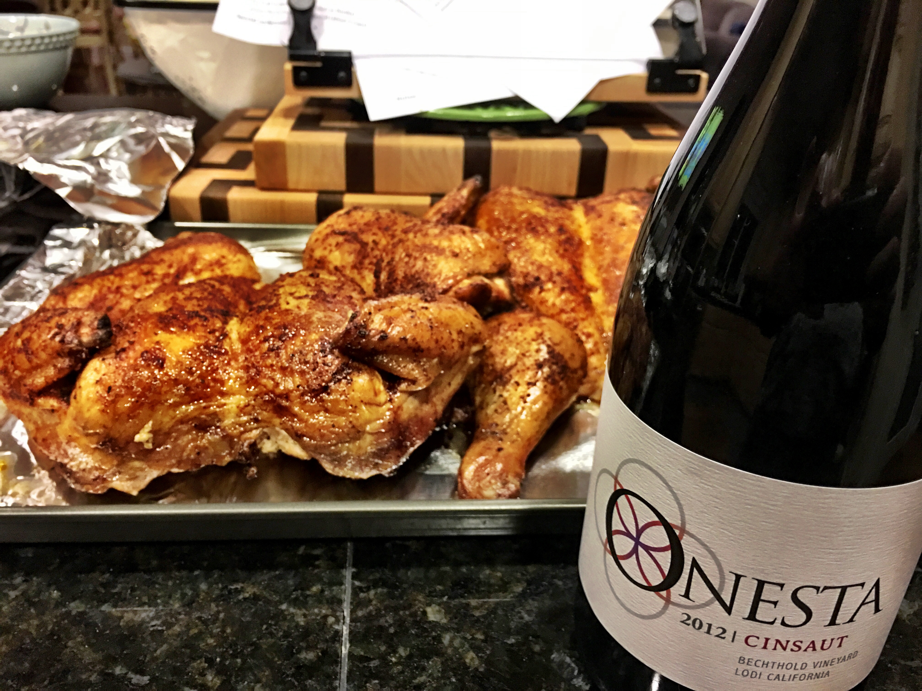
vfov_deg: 48.2
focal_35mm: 29
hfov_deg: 61.7
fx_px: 772
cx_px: 461
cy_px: 346
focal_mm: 4.15
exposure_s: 1/10
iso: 100
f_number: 2.2
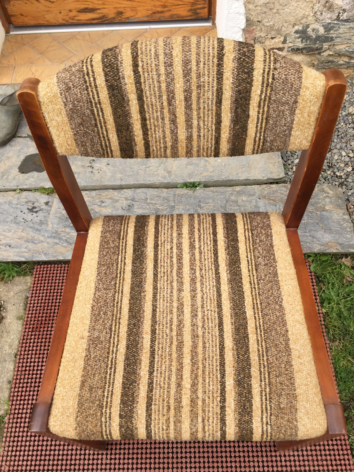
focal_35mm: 29
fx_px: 395
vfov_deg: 61.7
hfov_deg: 48.2
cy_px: 236
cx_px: 177
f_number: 2.2
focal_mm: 4.15
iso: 32
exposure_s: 1/391
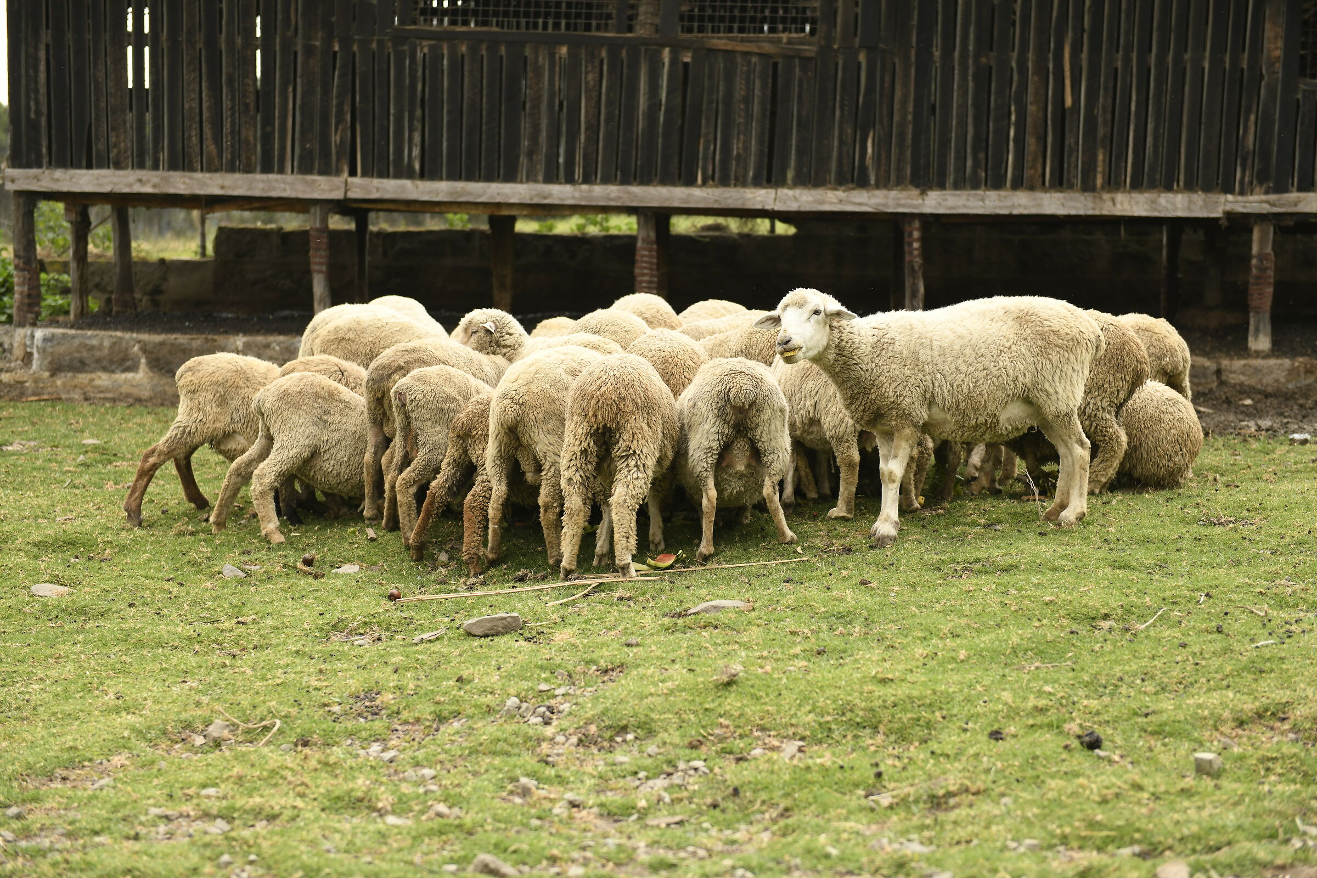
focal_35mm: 62
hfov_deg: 32.4
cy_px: 439
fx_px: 2268
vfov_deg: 21.9
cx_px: 658
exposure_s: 1/1250
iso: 640
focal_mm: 62
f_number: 3.5
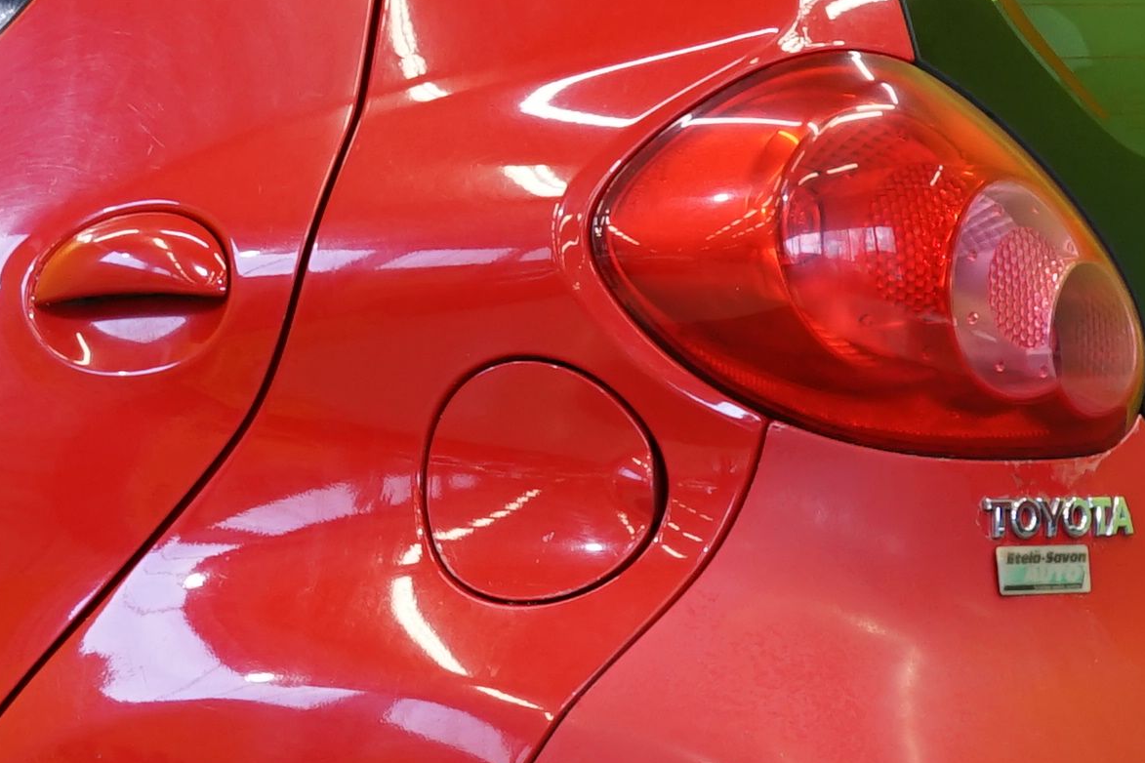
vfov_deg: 7.7
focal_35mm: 179
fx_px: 5693
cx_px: -265
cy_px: 446
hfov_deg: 11.2
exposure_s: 1/30
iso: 500
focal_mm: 35
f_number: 5.6
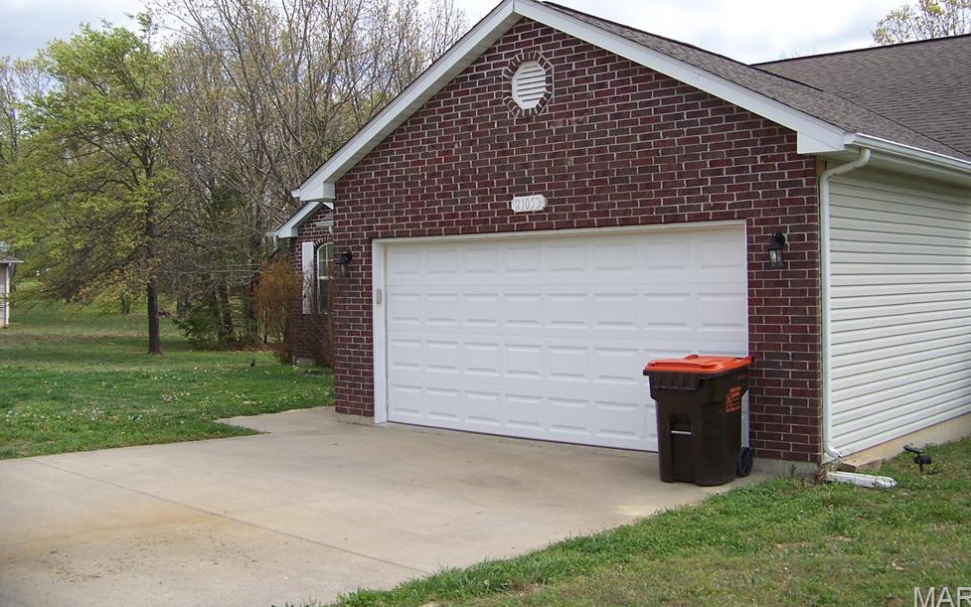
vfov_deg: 31.9
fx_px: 1059
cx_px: 504
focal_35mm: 40
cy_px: 237
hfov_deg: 49.3
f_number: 2.8
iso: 64
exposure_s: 1/640
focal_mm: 5.85
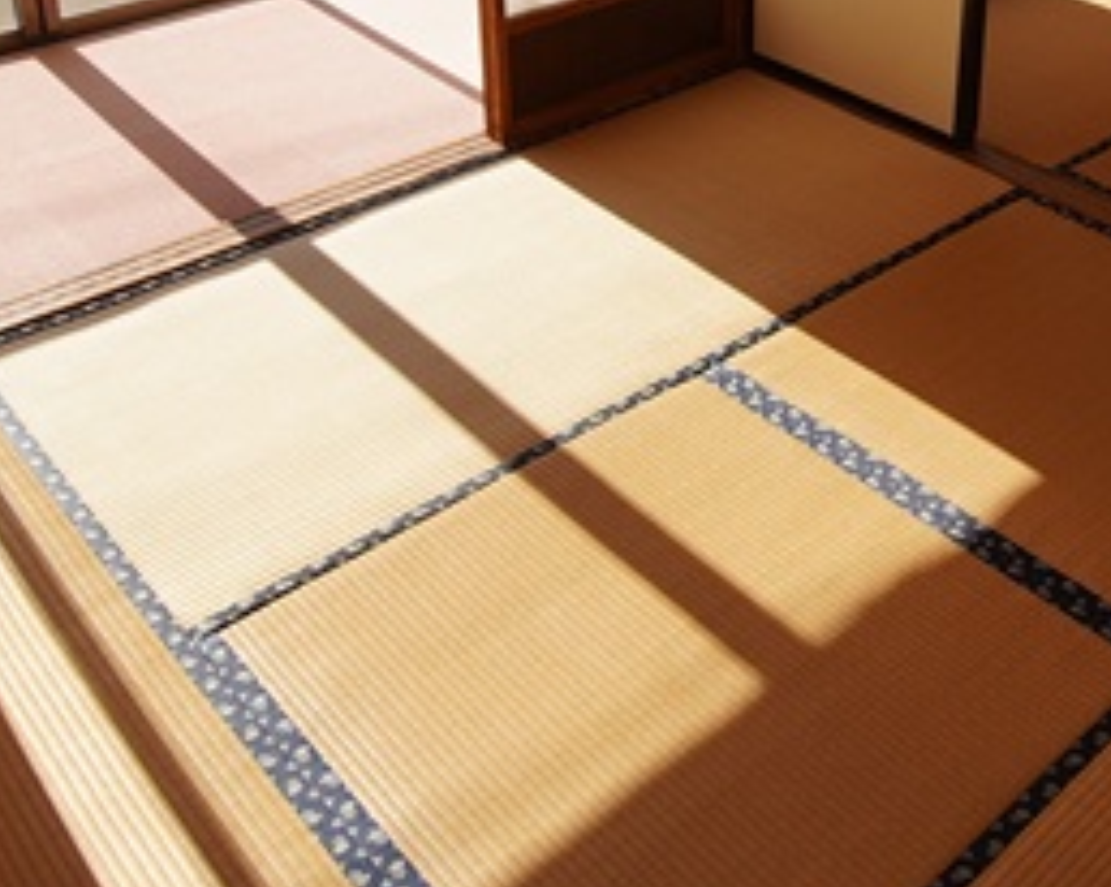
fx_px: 1413
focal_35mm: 43
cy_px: 9
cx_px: 846
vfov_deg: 32.2
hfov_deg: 41.5
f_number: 5.6
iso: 100
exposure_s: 1/250
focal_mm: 10
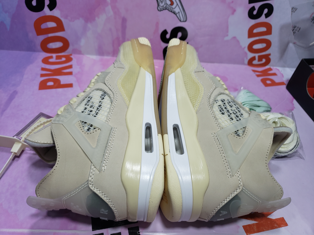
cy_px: 118
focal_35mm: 26
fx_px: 236
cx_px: 157
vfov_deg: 53.1
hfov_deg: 67.3
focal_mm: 4.3
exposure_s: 1/132
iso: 50
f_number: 1.5
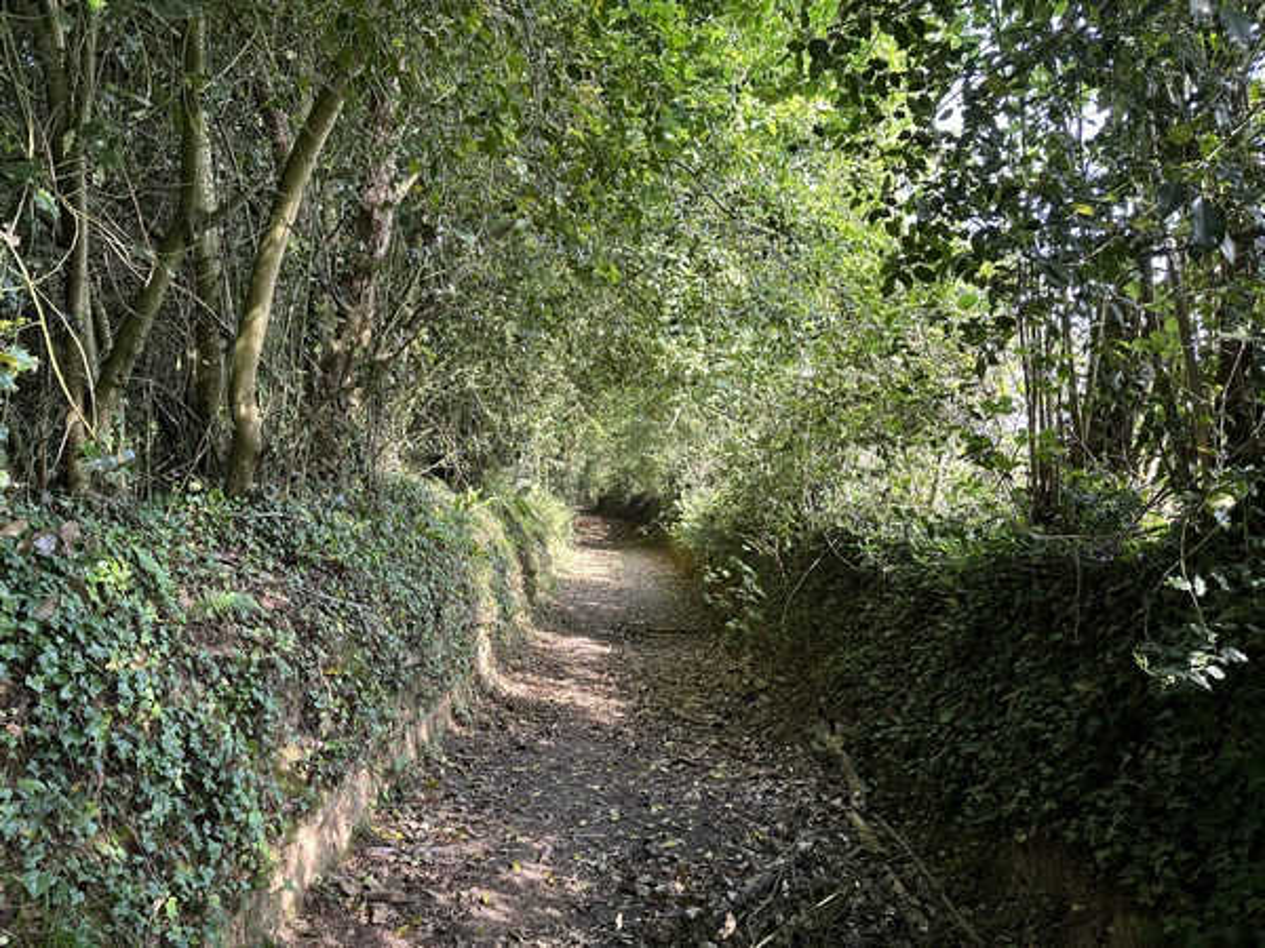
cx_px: 632
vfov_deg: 56.8
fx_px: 877
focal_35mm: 24
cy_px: 474
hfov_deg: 71.6
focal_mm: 6.86
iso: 100
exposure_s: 1/121
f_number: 1.78
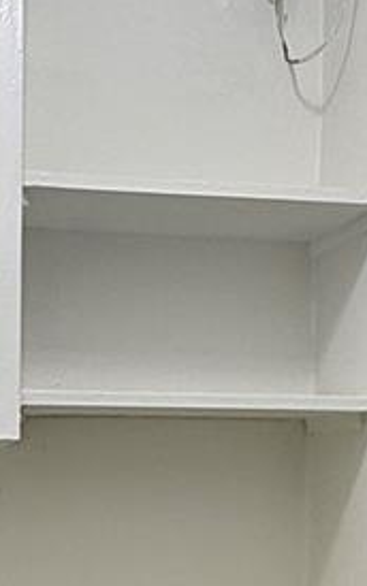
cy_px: 624
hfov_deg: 15.7
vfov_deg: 23.6
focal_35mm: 83
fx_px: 1328
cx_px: 100
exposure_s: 1/120
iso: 64
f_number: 2.2
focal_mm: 2.22
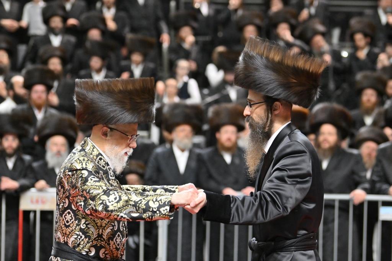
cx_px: 196
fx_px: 1709
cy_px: 130
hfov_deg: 13.1
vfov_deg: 8.7
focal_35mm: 157
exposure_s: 1/200
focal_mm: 105
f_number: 2.8
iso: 1250
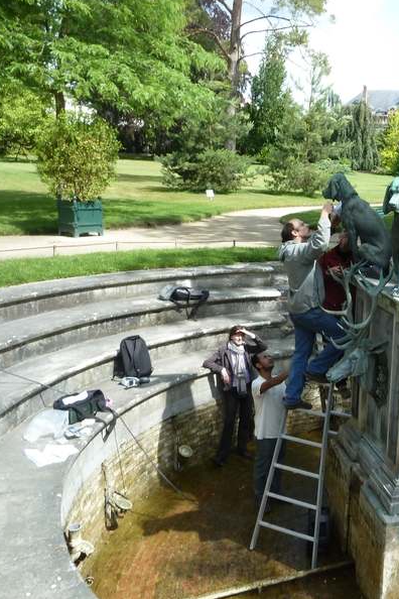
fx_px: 582
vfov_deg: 54.4
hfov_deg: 35.1
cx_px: 376
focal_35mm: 35
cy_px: 298
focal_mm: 4.1
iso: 80
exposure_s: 1/200
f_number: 4
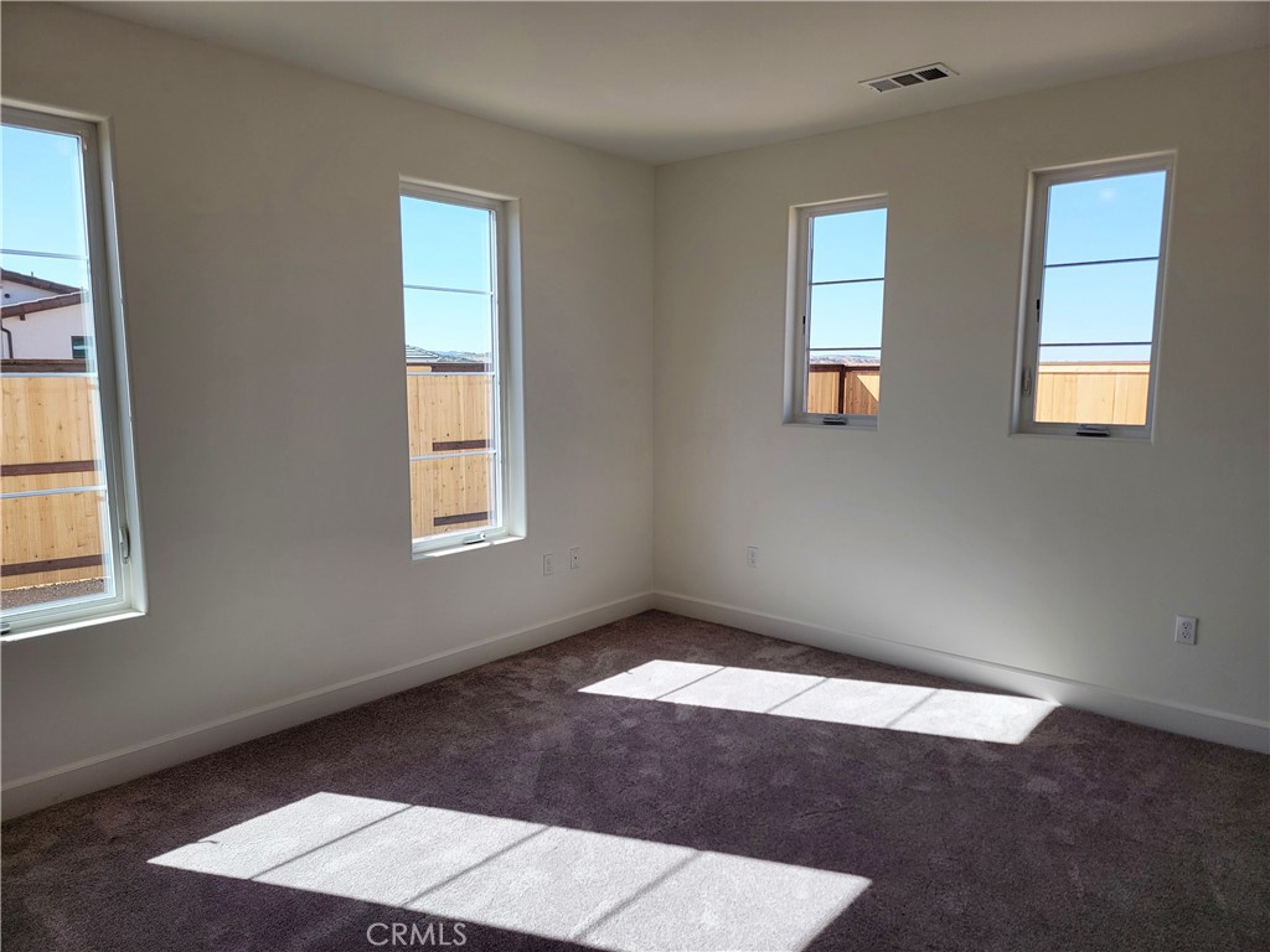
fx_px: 881
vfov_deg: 56.8
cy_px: 476
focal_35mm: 24
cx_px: 635
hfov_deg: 71.6
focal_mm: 6.7
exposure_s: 1/182
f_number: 1.8
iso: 16
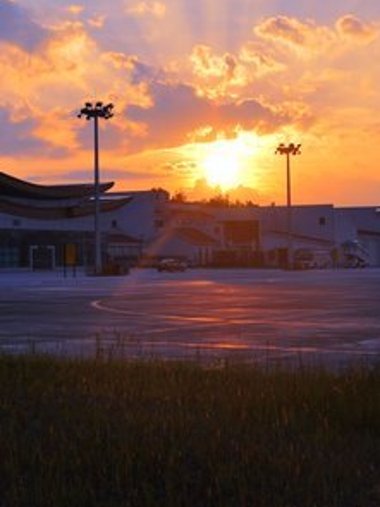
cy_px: 174
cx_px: 21
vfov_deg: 23.8
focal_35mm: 82
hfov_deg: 17.6
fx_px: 1201
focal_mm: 28
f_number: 9
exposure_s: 1/320
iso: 200
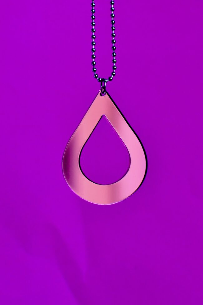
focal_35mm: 52
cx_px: 102
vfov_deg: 38.2
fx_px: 440
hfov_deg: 26.0
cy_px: 152
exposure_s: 1/400
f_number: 5
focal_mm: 35
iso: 2000
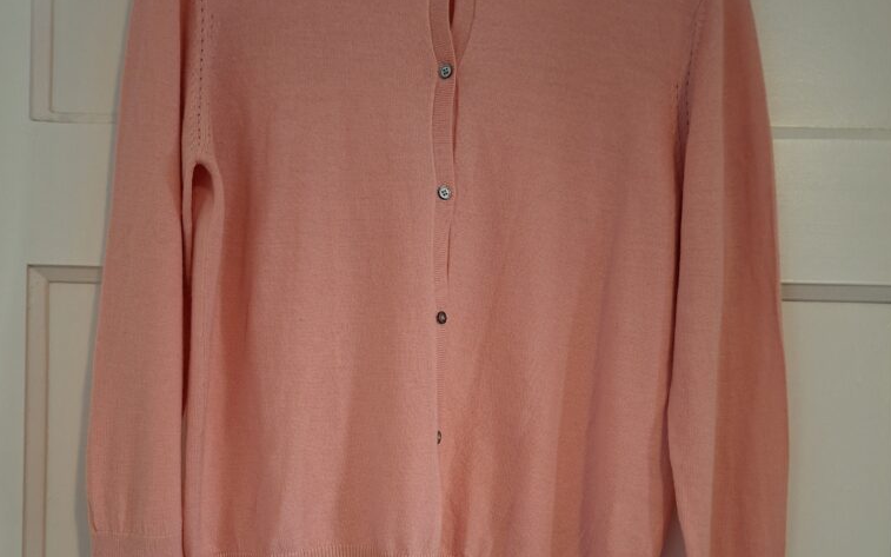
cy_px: 407
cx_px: 445
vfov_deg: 37.5
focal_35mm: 33
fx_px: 801
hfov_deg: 58.1
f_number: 1.8
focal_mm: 5.54
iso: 500
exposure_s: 1/24
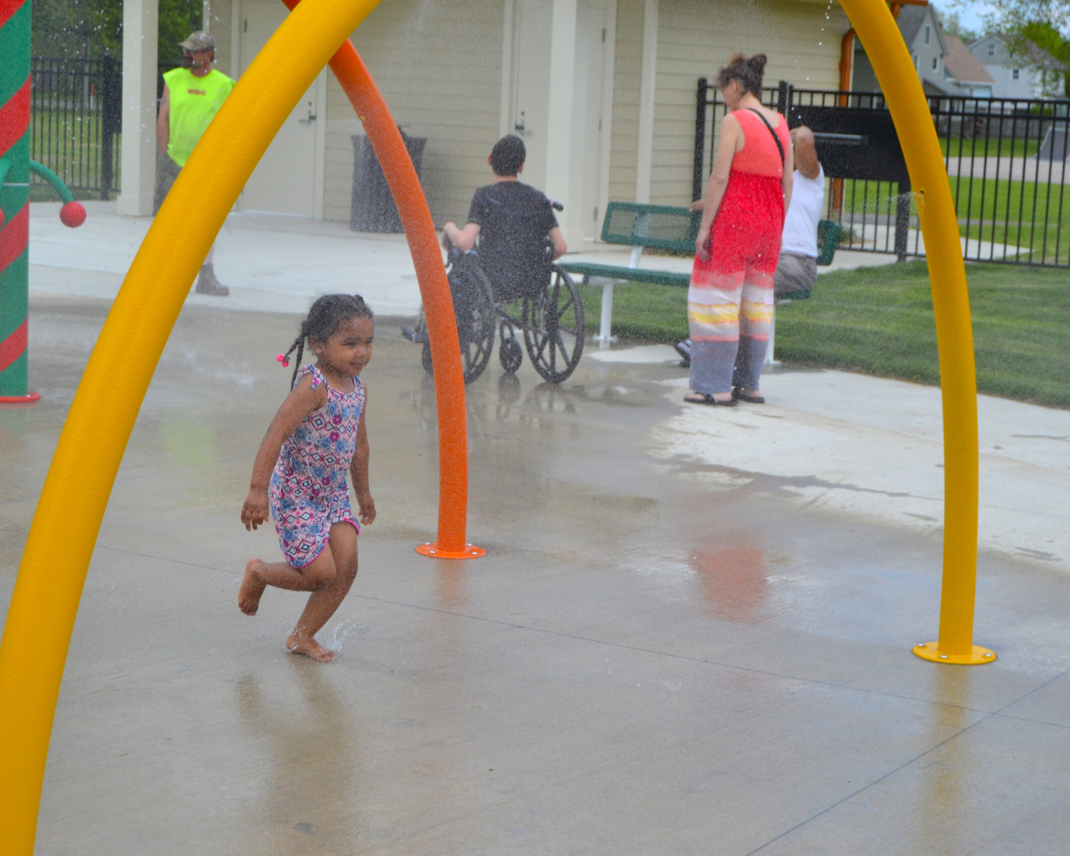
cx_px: 545
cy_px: 430
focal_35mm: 68
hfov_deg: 27.9
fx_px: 2153
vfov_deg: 22.5
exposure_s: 1/2000
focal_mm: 40
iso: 400
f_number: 6.3
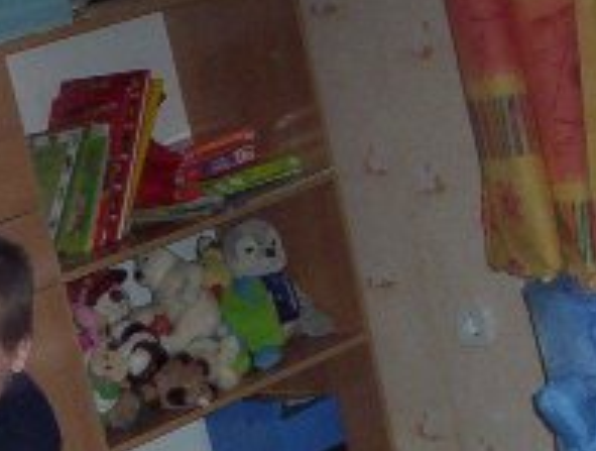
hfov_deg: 17.6
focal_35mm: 110
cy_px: 625
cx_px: 65
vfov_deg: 13.0
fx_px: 1900
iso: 140
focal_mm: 4.99
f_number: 4.5
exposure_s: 1/60
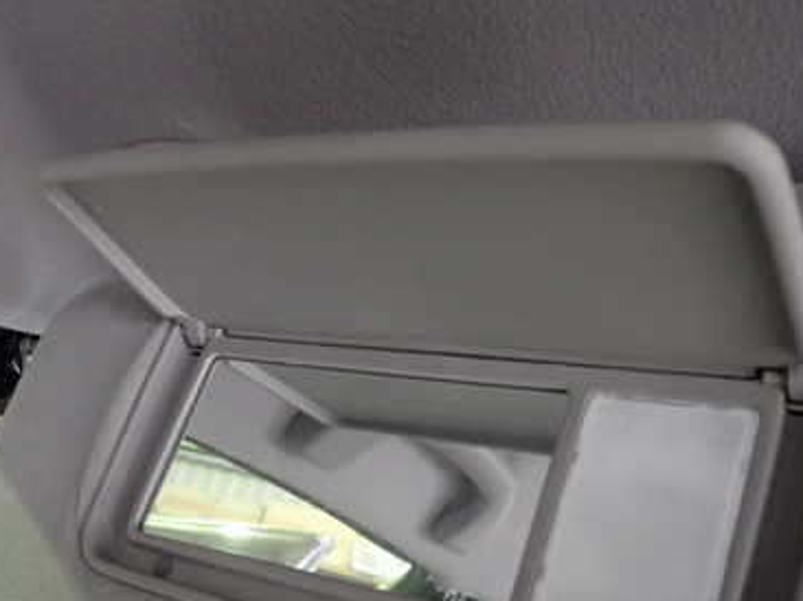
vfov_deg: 34.8
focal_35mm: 41
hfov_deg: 45.8
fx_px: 950
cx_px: 434
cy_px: 401
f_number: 2
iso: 800
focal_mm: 4.5
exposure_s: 1/30
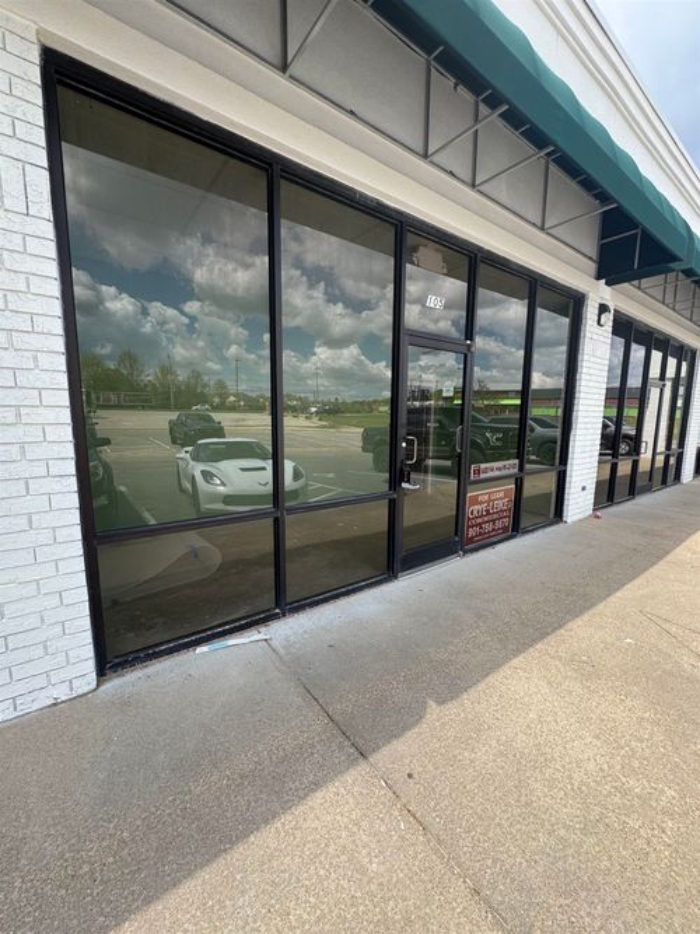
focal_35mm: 14
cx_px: 350
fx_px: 378
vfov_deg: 102.1
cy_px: 467
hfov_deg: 85.7
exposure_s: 1/443
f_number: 2.2
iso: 40
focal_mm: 2.22
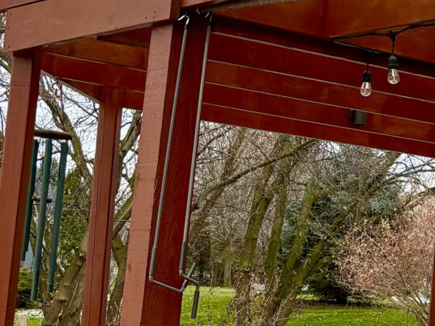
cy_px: 171
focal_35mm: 124
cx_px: 757
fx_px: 1559
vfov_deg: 12.0
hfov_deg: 14.2
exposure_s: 1/203
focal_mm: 5.96
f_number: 1.6
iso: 50
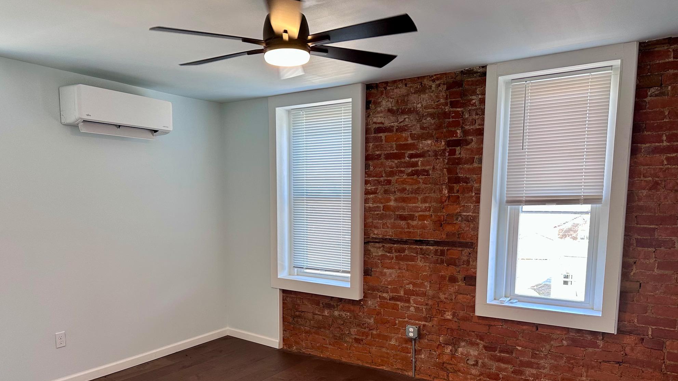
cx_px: 328
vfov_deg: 42.3
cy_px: 256
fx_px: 485
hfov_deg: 69.8
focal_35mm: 27
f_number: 1.78
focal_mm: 6.86
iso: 160
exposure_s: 1/120
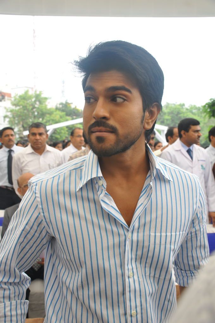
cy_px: 162
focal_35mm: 38
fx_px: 337
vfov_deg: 51.3
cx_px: 108
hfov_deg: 35.4
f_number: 6.3
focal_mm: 25
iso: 200
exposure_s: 1/100
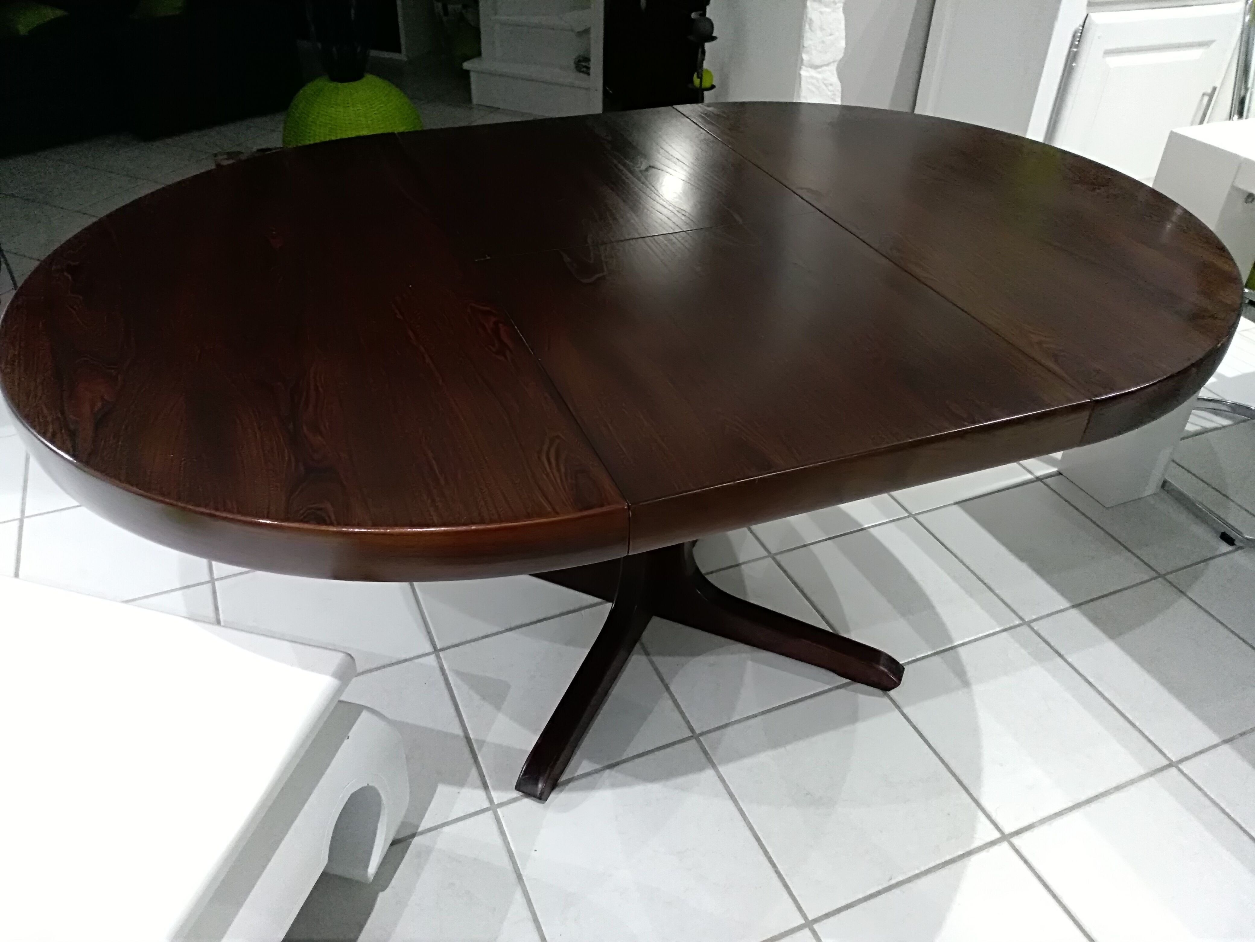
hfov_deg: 67.3
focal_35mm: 26
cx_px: 628
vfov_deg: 53.1
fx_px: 943
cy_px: 471
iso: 745
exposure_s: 1/14.3
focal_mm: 3.54
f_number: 2
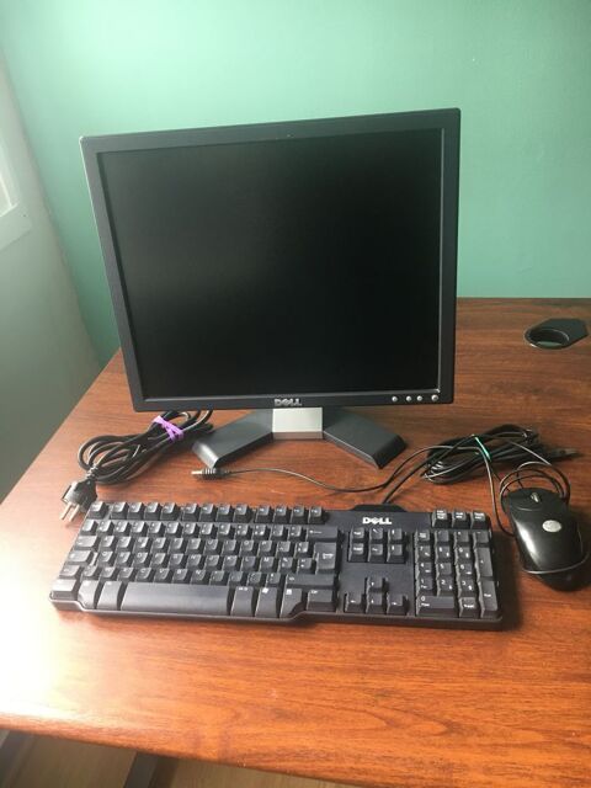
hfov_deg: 48.2
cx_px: 296
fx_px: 660
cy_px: 394
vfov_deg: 61.7
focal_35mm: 29
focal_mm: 4.15
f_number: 2.2
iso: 50
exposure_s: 1/33
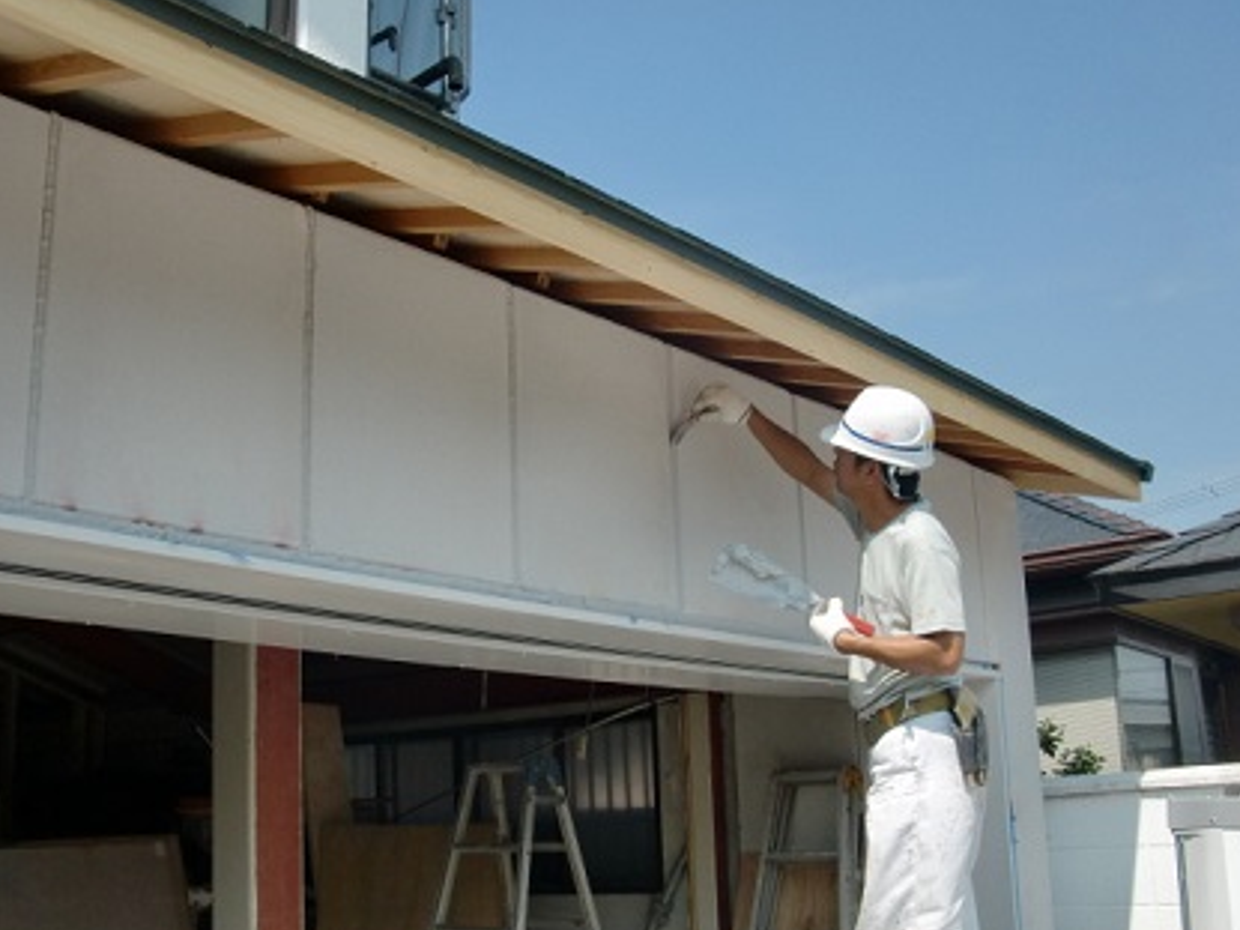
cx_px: 586
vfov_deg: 35.1
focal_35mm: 41
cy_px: 472
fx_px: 1468
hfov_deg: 45.8
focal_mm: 6.66
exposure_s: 1/640
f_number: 3.9
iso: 64
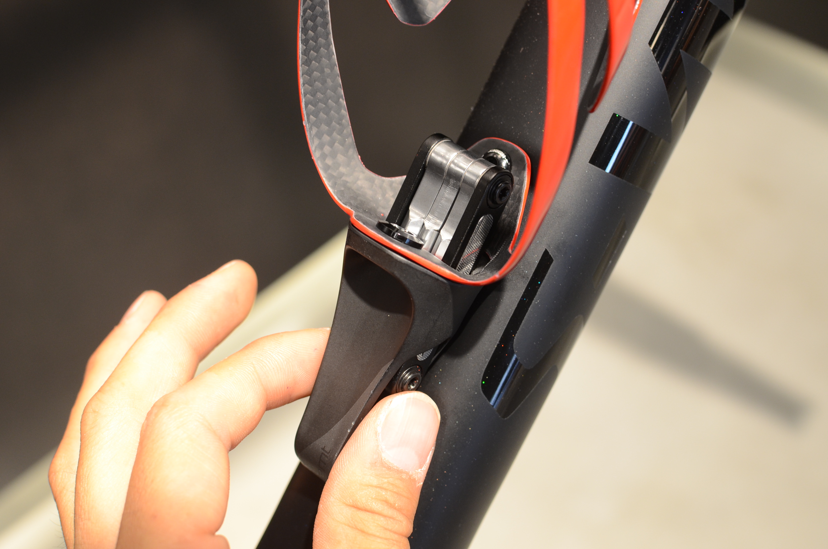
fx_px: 1205
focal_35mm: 52
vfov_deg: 25.6
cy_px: 274
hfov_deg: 37.9
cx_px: 414
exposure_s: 1/50
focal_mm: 35
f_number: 5.6
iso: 640
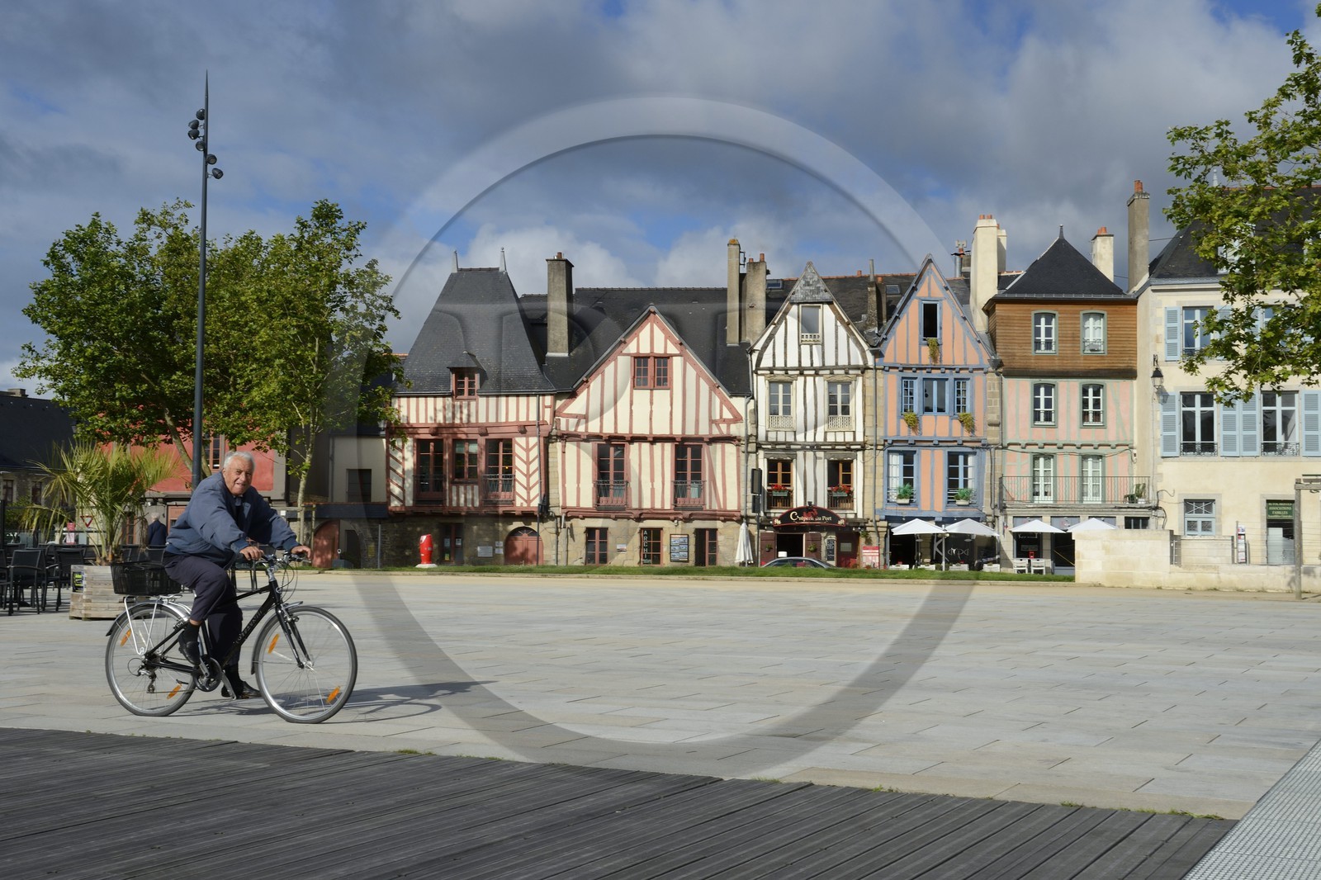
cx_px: 660
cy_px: 440
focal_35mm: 45
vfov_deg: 29.9
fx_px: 1651
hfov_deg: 43.6
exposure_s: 1/200
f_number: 16
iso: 200
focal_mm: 45
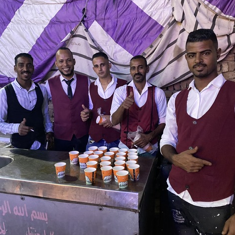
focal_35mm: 31
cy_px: 117
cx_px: 116
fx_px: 238
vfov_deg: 52.5
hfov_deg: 52.5
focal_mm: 4.25
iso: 1000
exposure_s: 1/25
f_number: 1.8
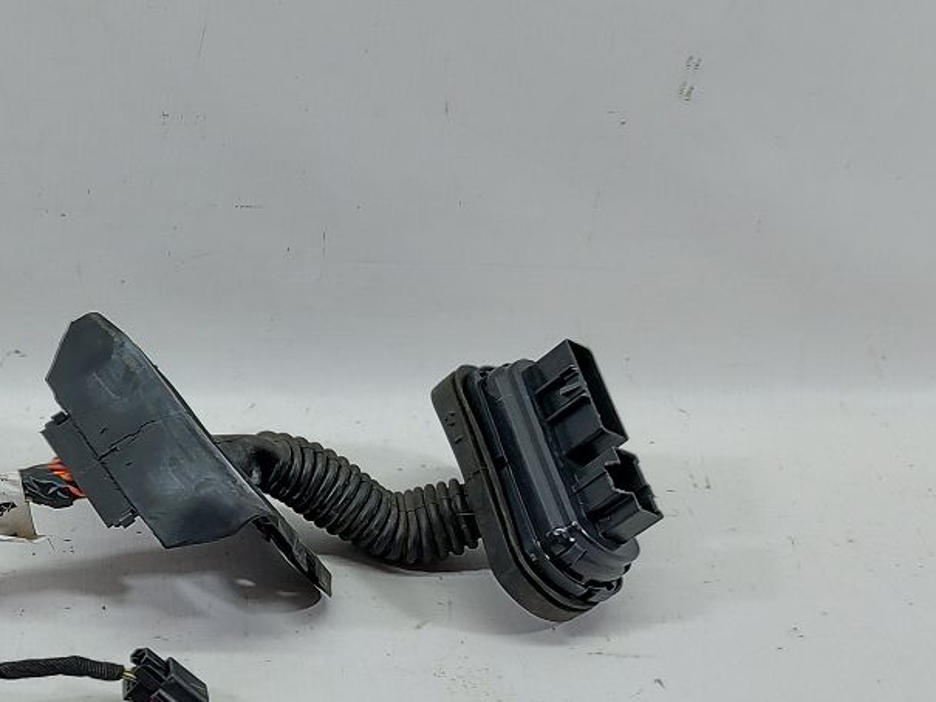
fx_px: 1487
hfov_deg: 32.0
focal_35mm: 55
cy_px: 643
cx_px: -18
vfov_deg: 25.7
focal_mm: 5.23
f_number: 1.8
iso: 50
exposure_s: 1/50
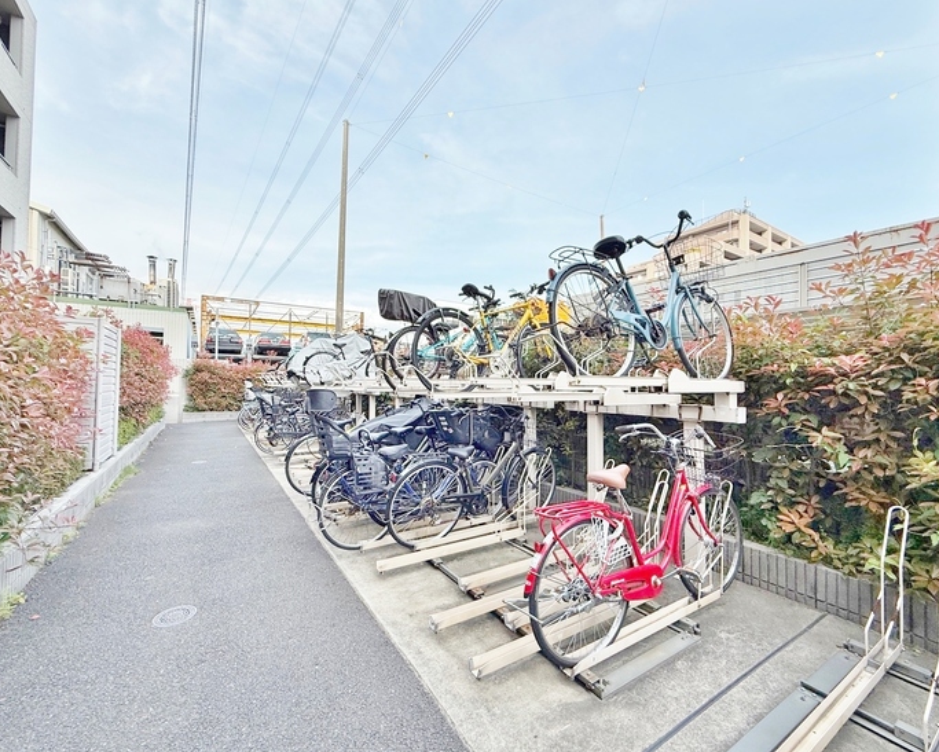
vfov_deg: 84.1
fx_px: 417
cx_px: 472
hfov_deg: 96.8
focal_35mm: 15
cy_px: 376
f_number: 2.2
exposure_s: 1/1125
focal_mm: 2.22
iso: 50
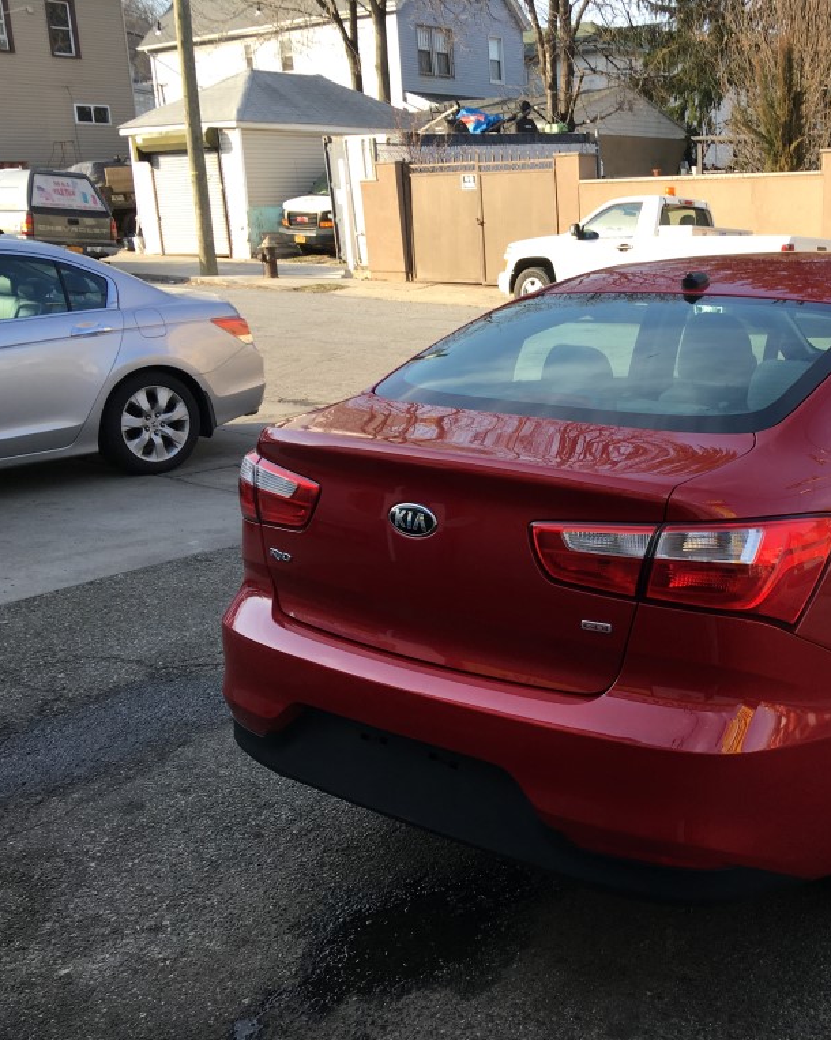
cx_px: 628
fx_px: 1169
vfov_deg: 47.9
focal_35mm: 38
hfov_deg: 38.1
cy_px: 521
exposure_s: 1/354
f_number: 2.2
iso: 25
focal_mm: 4.15
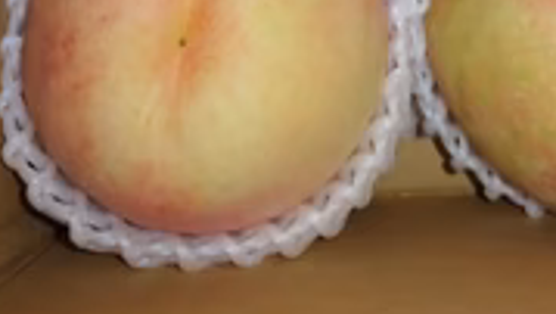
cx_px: 332
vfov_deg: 17.2
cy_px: -267
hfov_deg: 37.1
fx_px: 826
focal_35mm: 56
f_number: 1.9
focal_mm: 5.5
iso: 788
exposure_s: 1/60
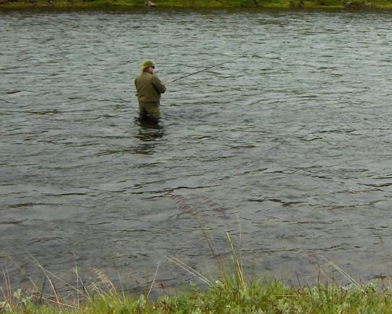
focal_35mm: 72
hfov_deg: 25.8
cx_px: 335
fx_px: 835
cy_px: 94
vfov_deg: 21.2
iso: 100
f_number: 2.8
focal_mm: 8
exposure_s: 1/358
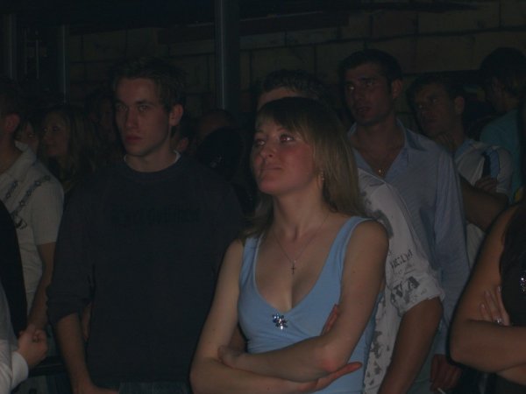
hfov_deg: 17.3
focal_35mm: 114
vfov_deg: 13.0
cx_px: 263
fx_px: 1732
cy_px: 197
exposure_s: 1/60
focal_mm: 23.7
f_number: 5.1
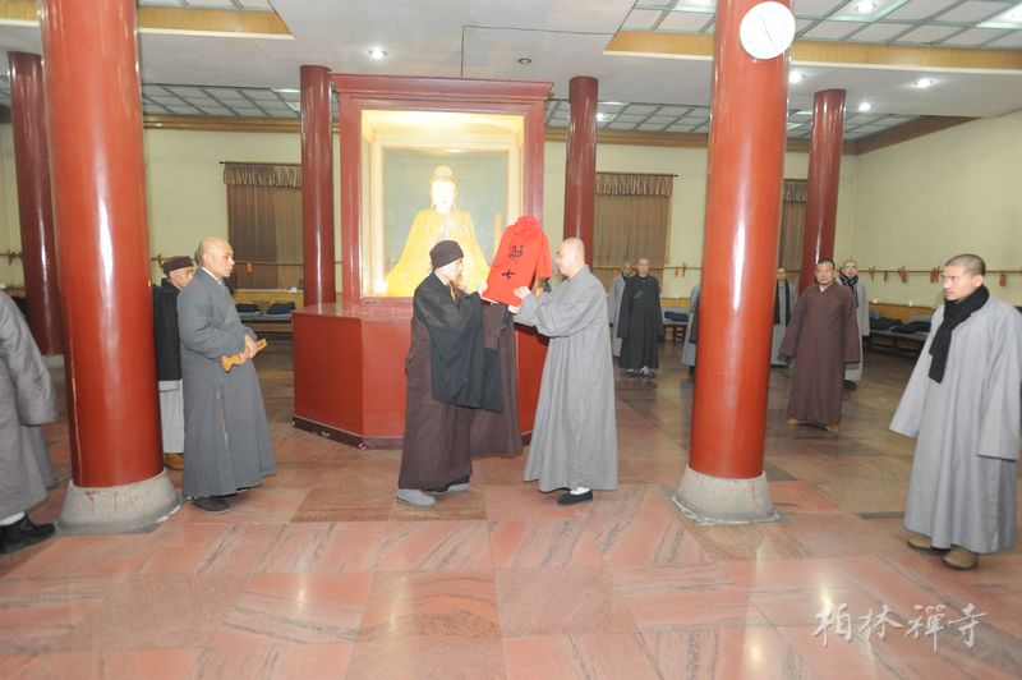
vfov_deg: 57.1
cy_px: 340
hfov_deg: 78.6
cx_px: 511
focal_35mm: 22
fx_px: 624
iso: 4000
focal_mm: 22
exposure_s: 1/60
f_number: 3.5
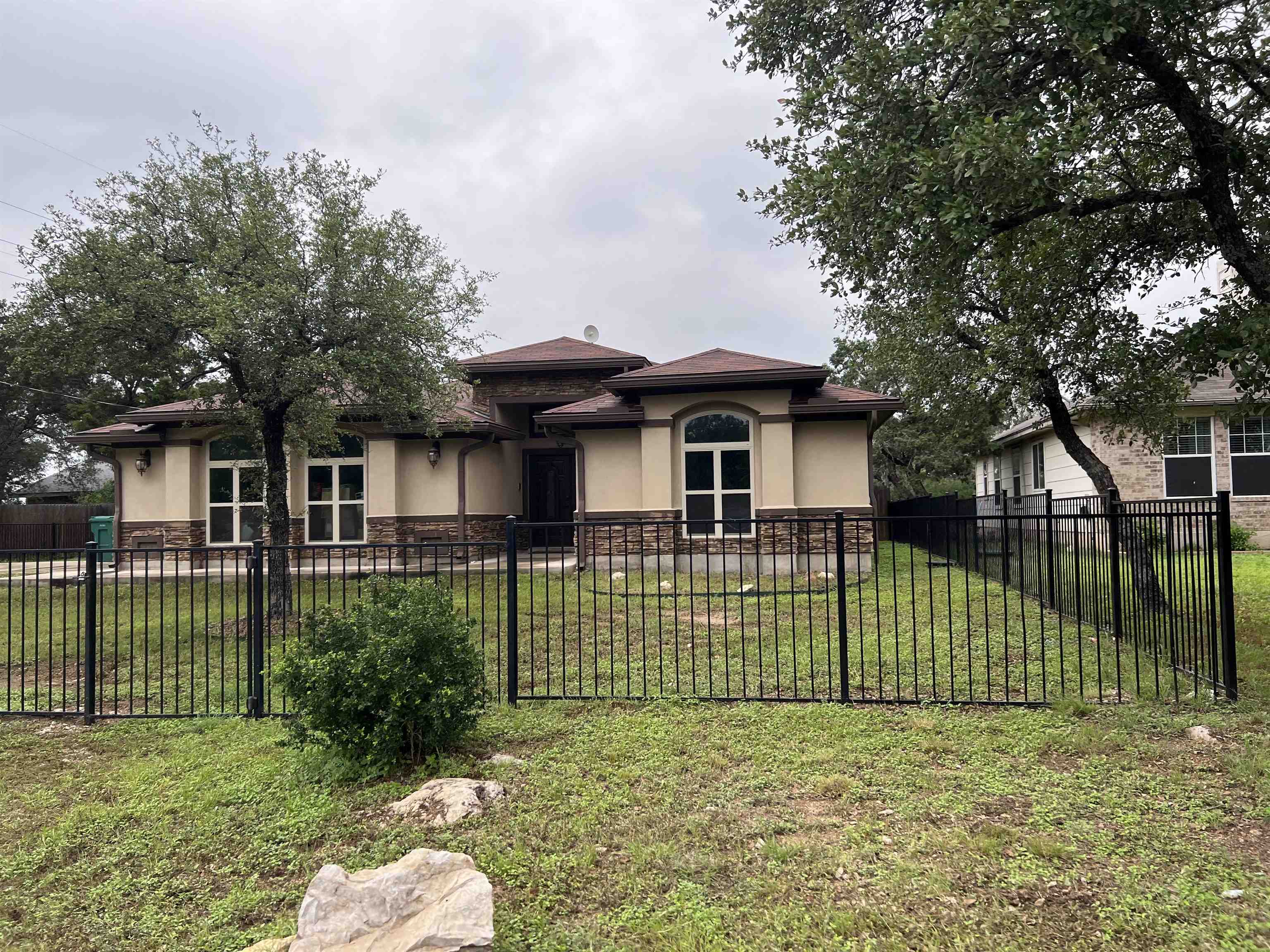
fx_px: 954
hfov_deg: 67.3
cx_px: 635
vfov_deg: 53.1
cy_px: 476
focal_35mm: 26
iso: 50
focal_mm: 5.7
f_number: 1.5
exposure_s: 1/797
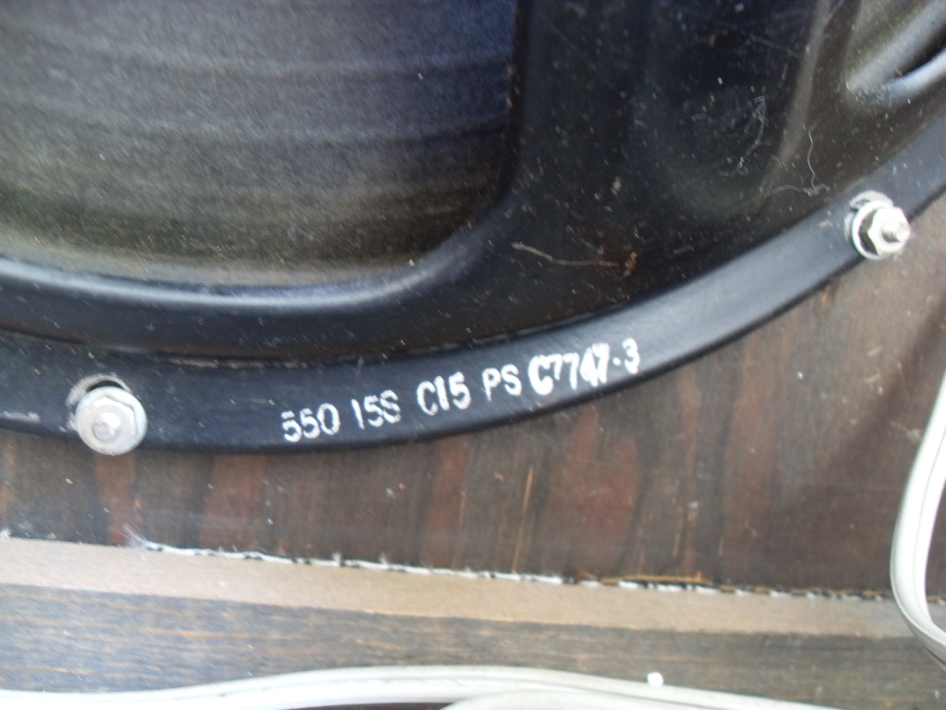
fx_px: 929
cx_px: 473
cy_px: 355
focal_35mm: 34
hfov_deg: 54.0
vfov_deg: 41.8
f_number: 2.8
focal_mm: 6.3
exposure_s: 1/3
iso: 200
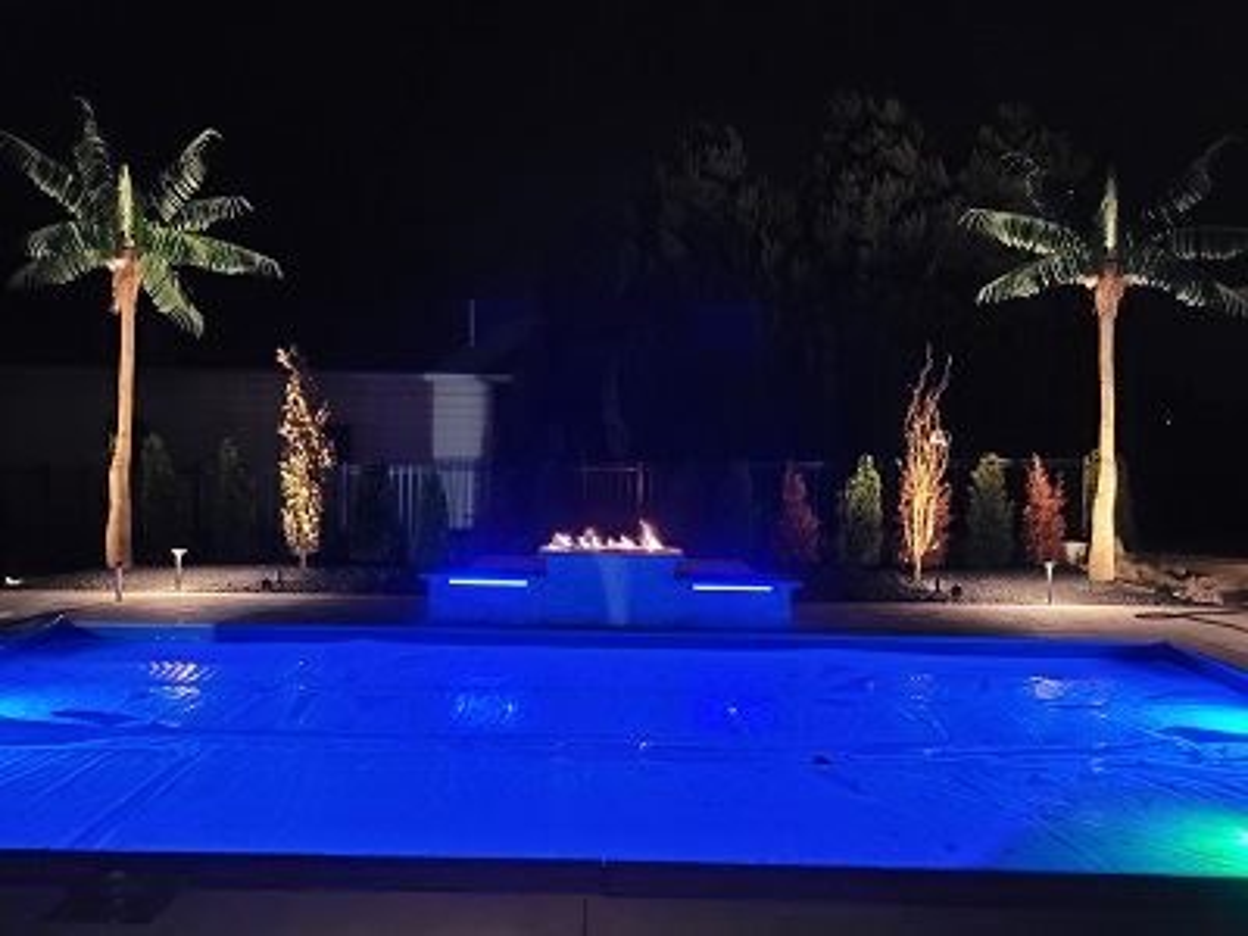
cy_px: 468
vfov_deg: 53.1
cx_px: 624
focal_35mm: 26
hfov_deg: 67.3
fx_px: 937
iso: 1250
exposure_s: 1/11
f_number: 1.8
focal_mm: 5.4
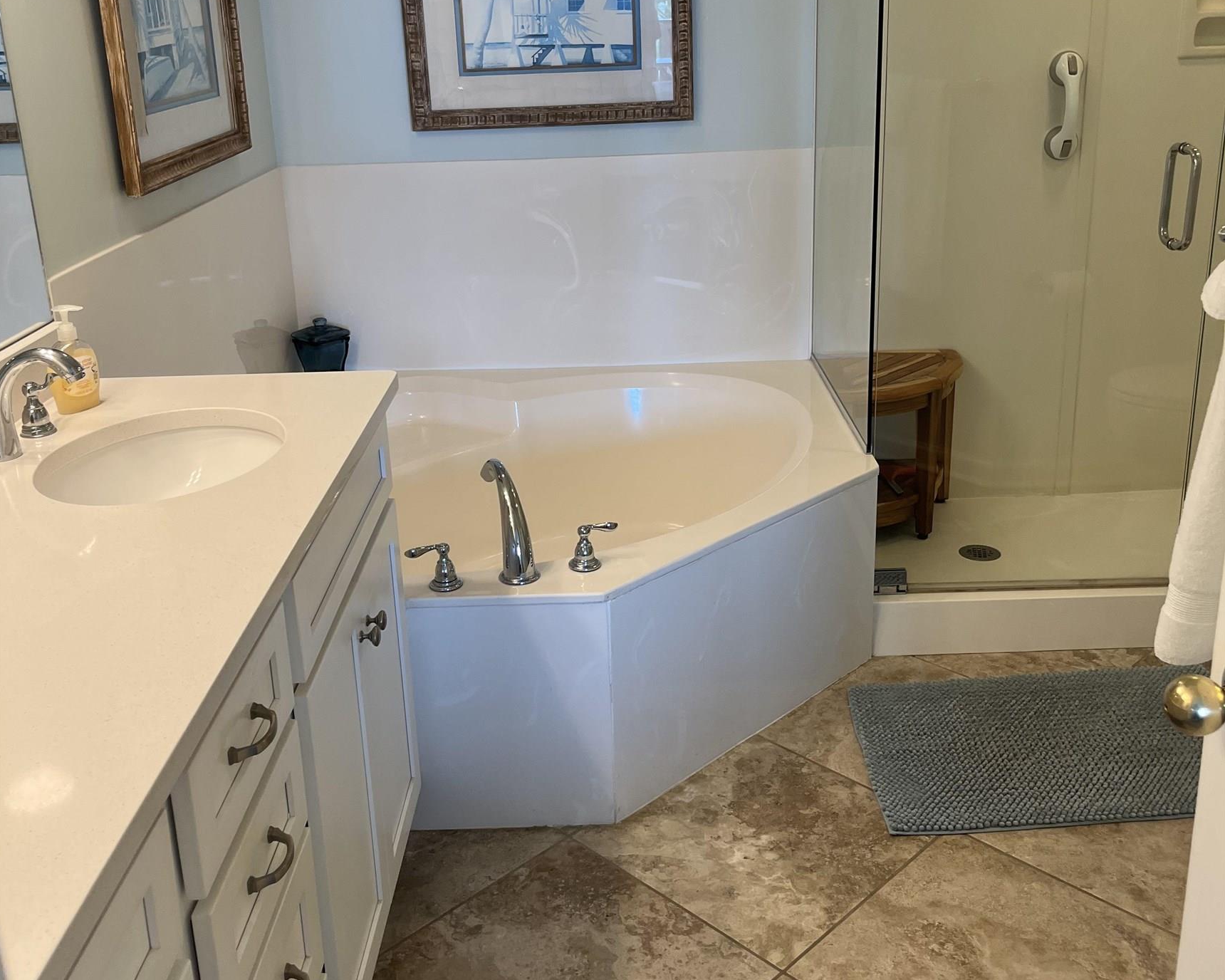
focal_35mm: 34
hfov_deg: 52.8
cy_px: 401
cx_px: 611
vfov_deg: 43.2
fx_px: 1233
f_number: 1.6
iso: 100
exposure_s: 1/120
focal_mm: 5.1
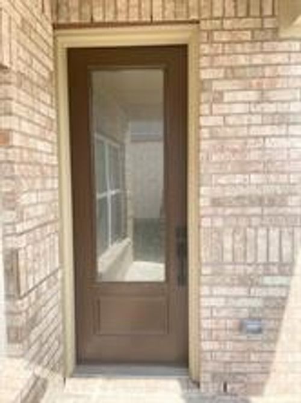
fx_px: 302
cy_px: 202
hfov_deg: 53.0
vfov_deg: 67.4
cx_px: 150
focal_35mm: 26
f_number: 1.6
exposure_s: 1/1033
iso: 32
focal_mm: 4.2
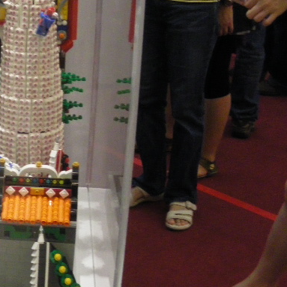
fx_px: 797
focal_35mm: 85
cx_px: -91
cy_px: 95
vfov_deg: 20.3
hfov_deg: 18.9
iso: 400
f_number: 3.5
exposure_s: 1/60
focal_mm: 6.3
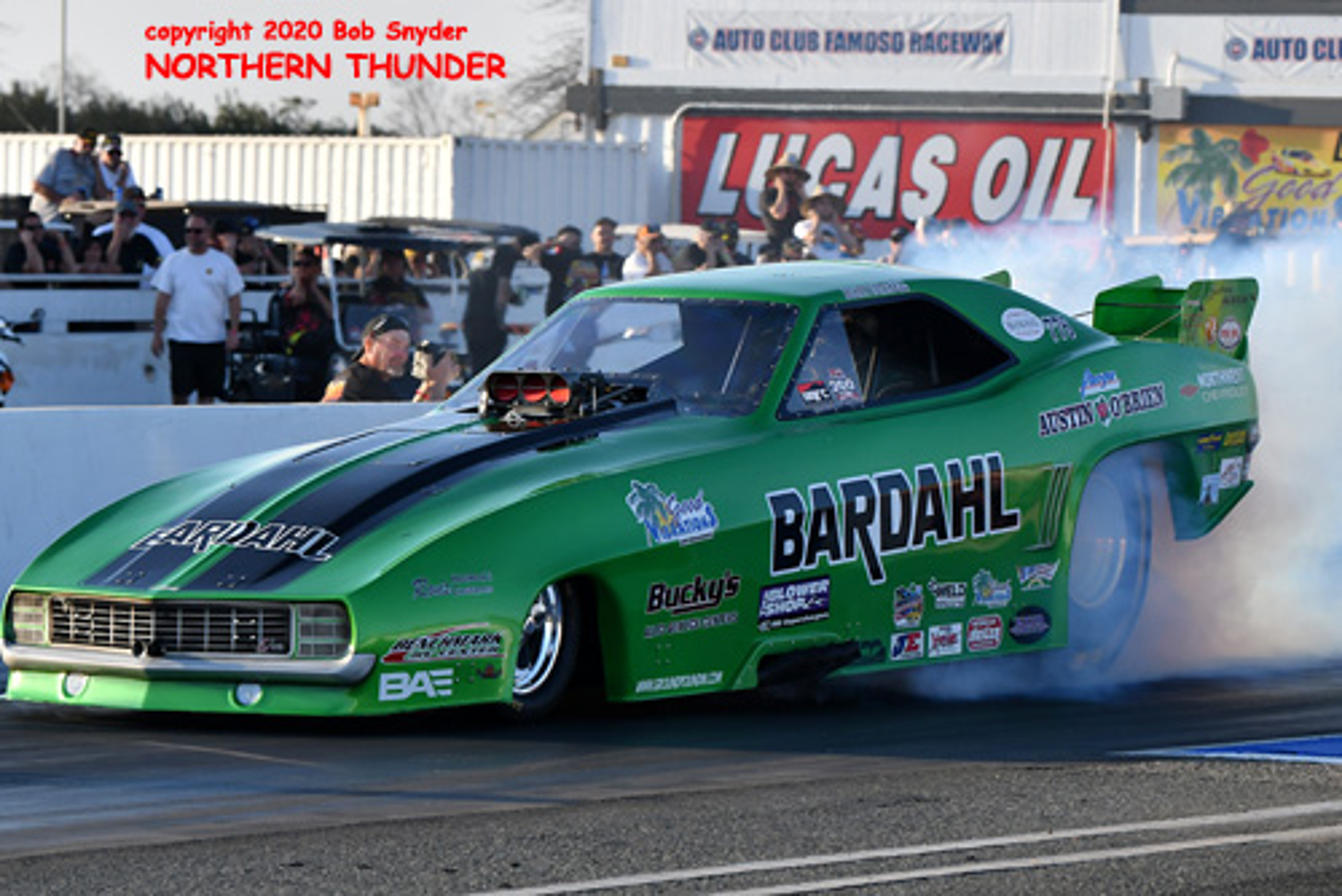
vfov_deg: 7.9
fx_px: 6490
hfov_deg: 11.8
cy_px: 448
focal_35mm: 174
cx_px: 671
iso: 320
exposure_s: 1/1000
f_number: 5.6
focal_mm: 116
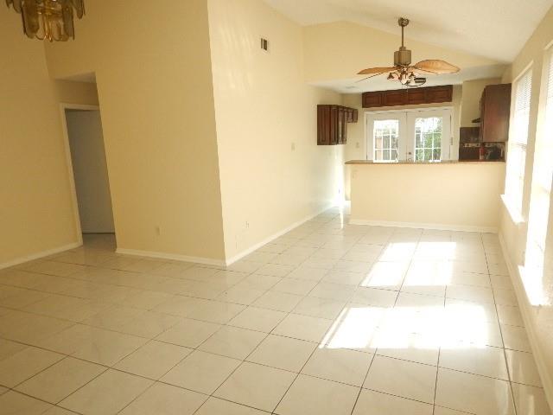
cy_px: 208
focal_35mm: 24
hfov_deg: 71.6
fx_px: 383
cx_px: 276
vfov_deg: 56.8
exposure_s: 1/100
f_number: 2.8
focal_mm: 4.3
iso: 125
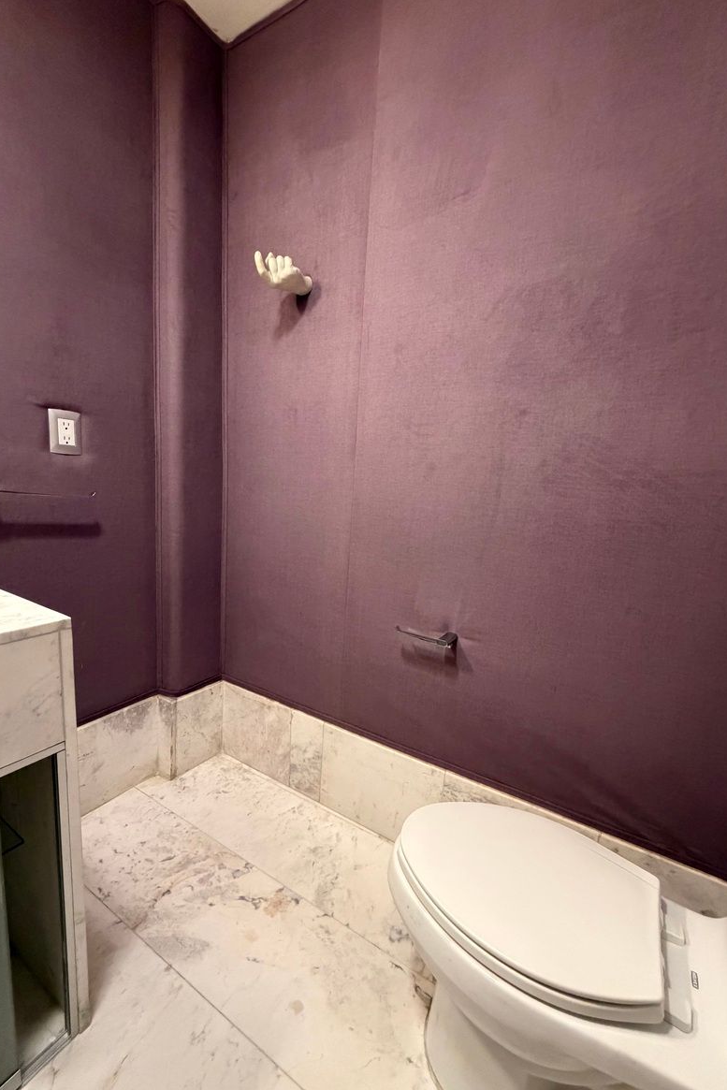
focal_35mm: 15
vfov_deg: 100.4
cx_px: 352
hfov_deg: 77.3
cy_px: 560
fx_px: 454
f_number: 2.2
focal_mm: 2.22
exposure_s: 1/60
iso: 640
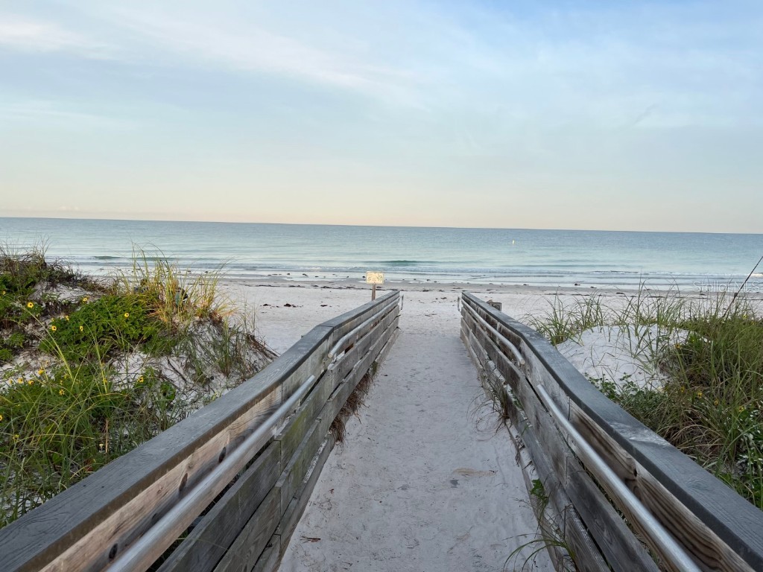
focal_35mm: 26
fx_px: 573
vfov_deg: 53.1
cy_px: 286
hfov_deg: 67.3
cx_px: 382
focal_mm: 5.1
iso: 50
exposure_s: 1/1129
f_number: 1.6
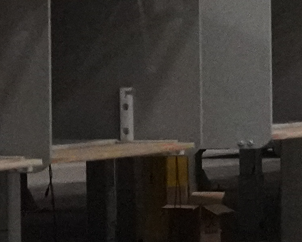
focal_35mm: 786
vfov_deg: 2.0
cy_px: -221
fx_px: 7027
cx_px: 1194
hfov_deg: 2.4
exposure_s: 1/160
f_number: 4.5
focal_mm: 70
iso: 6400
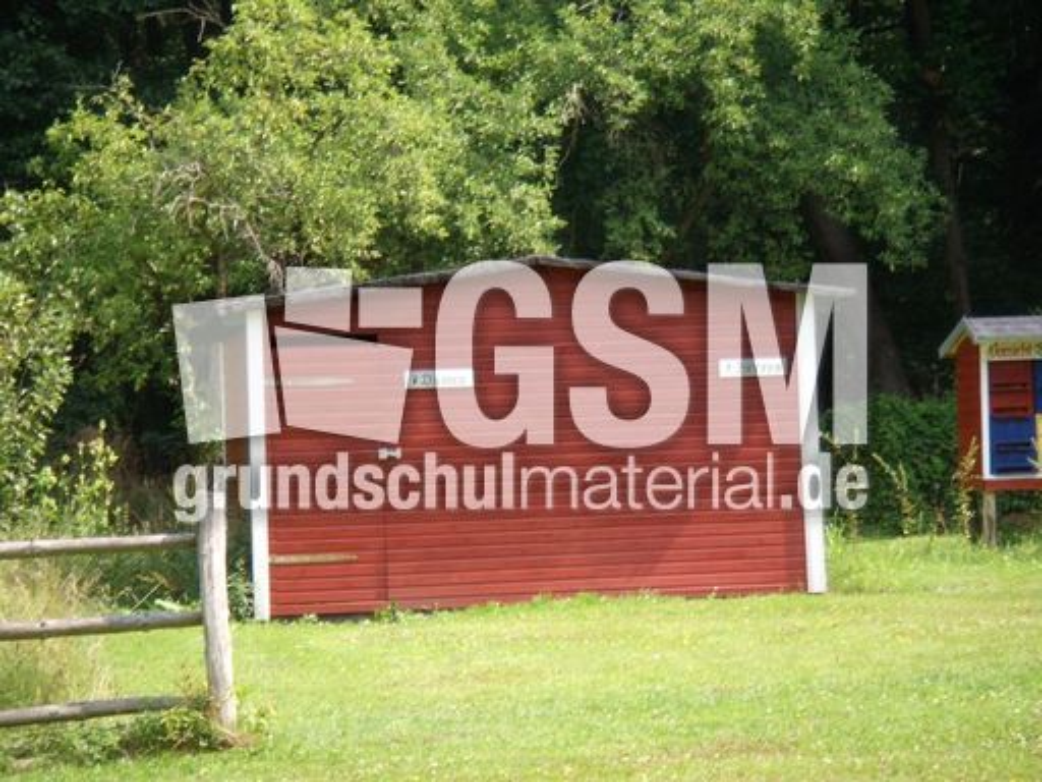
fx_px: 3432
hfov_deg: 17.3
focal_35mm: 114
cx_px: 521
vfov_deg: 13.0
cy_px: 391
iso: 64
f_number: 4.3
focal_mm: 19.2
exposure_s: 1/159
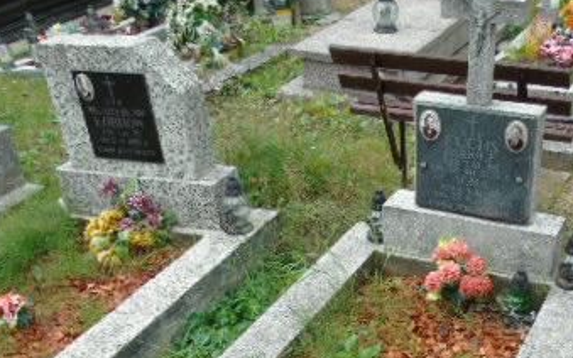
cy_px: 393
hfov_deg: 39.8
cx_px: 385
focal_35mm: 50
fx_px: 781
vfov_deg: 24.2
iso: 80
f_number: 3.4
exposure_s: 1/125
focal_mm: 4.4
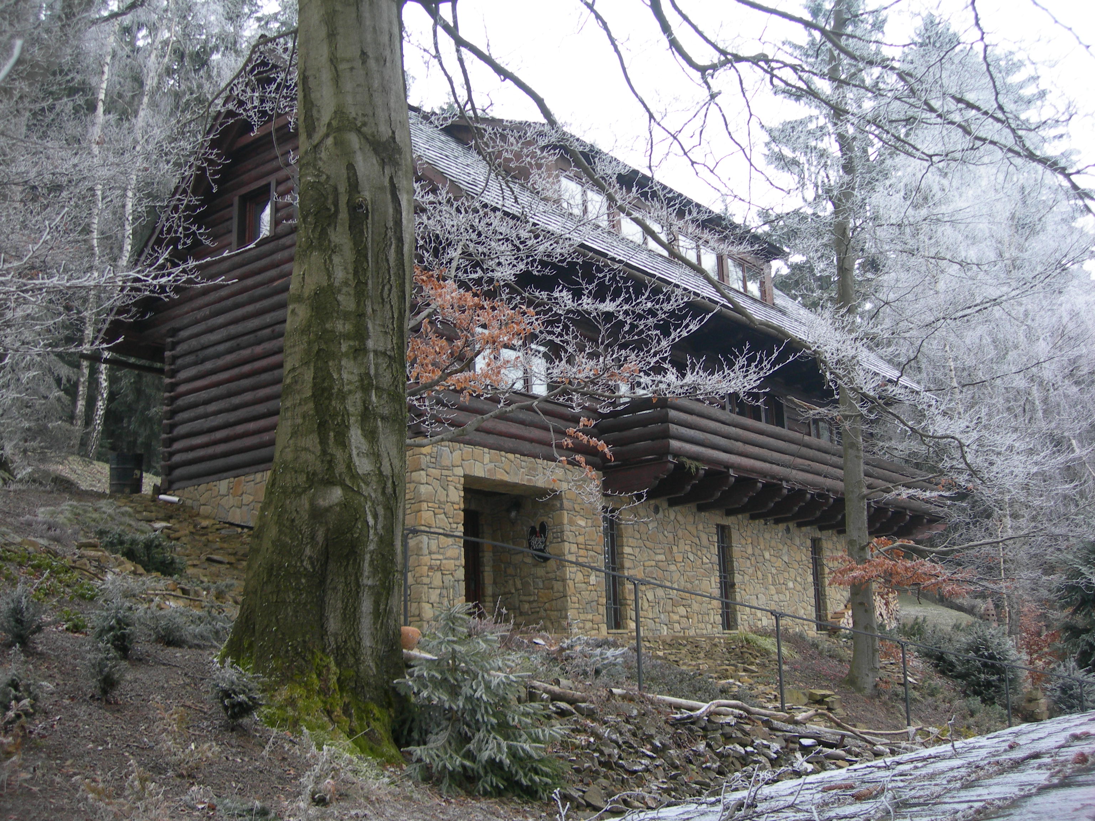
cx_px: 548
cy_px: 410
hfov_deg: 49.0
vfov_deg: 37.7
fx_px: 1202
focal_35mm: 38
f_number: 2.8
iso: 50
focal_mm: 7.8
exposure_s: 1/60.5
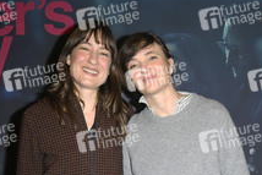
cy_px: 169
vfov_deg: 21.6
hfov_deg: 32.9
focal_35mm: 61
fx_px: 444
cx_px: 124
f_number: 6.3
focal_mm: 29
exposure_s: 1/250
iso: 1600
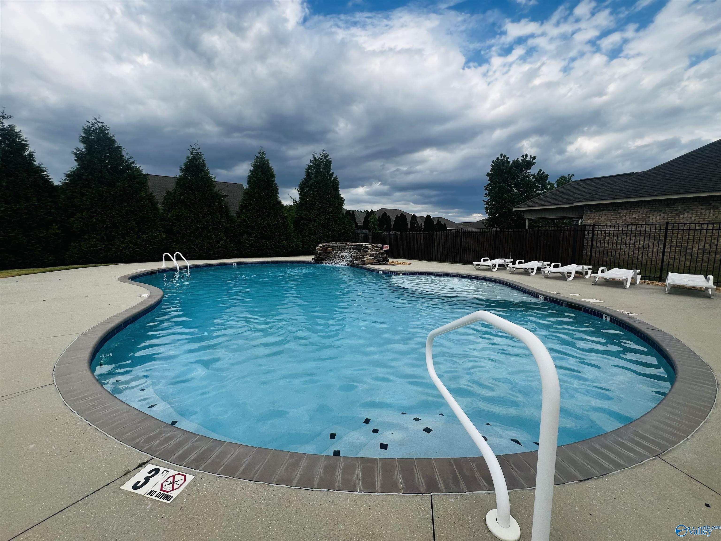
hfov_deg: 106.2
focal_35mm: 13
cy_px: 270
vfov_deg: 89.9
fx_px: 271
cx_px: 360
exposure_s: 1/927
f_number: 1.8
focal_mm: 1.57
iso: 32
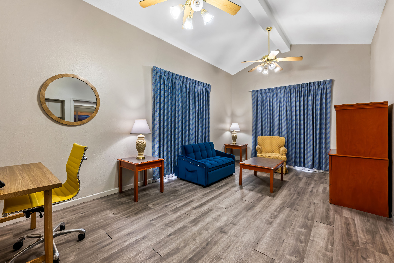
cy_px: 126
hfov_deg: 100.2
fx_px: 164
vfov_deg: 77.3
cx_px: 184
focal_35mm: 15
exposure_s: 1/1.25
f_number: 8
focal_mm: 14
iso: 160
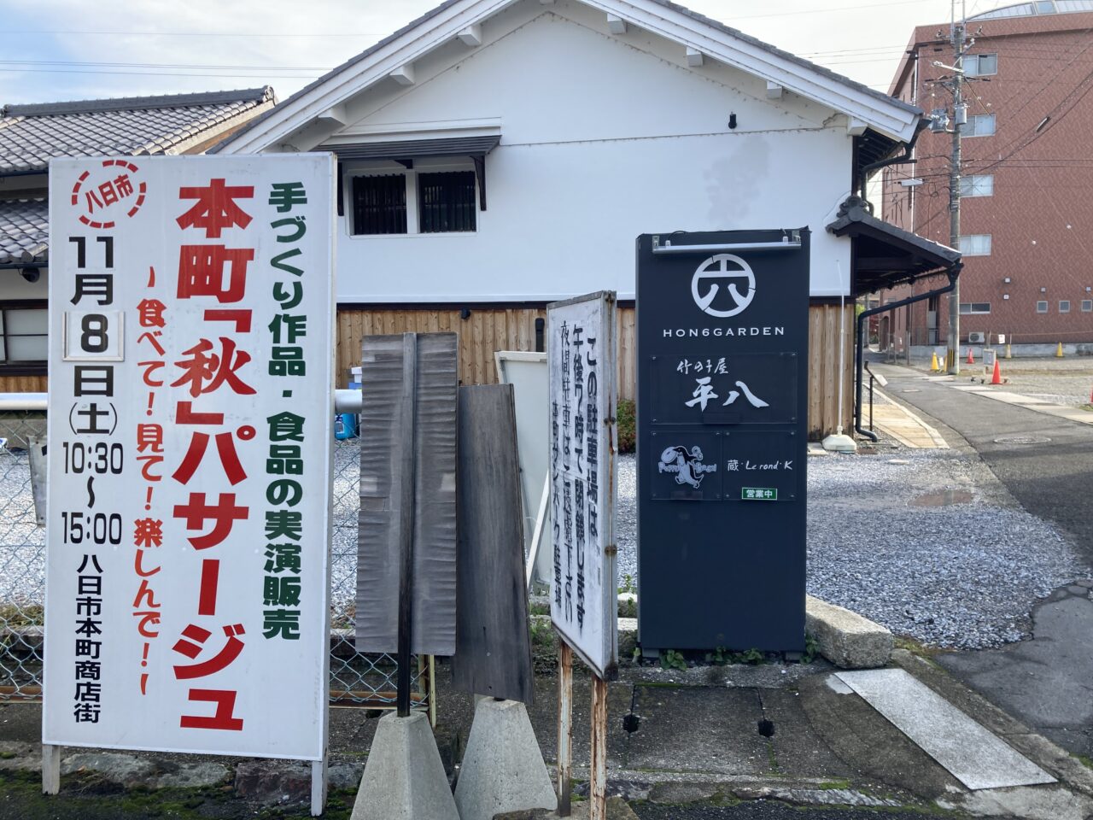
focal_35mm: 28
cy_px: 410
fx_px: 884
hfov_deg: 63.4
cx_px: 546
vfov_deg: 49.7
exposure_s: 1/335
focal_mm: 3.99
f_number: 1.8
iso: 20
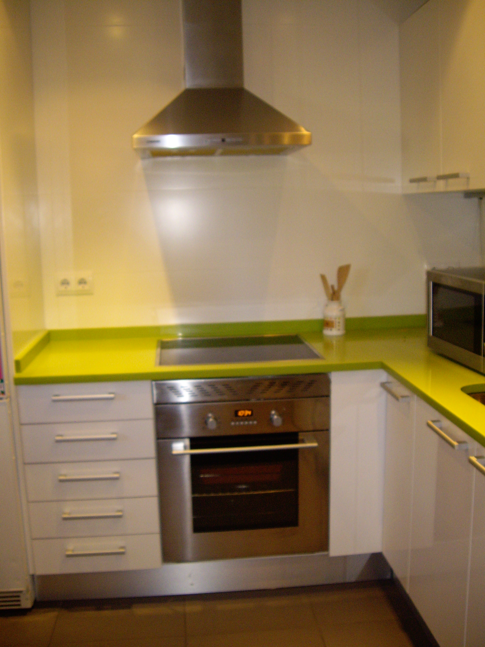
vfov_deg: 49.0
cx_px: 242
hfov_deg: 37.7
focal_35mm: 38
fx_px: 710
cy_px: 324
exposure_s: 1/40
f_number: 2.7
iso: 200
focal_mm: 6.2
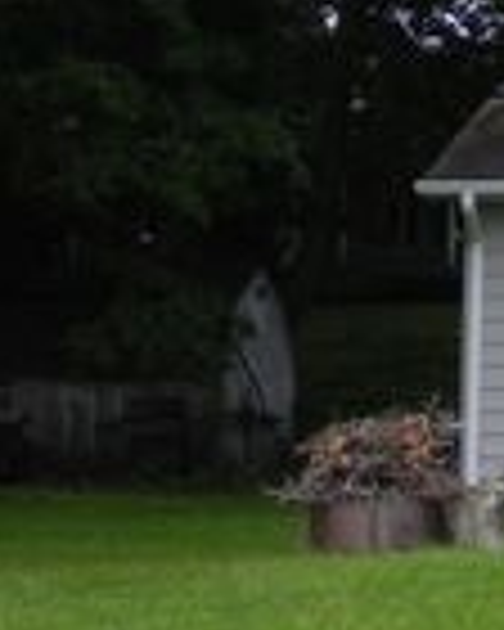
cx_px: 1040
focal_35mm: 101
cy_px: 439
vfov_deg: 18.9
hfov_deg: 13.0
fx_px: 1883
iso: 224
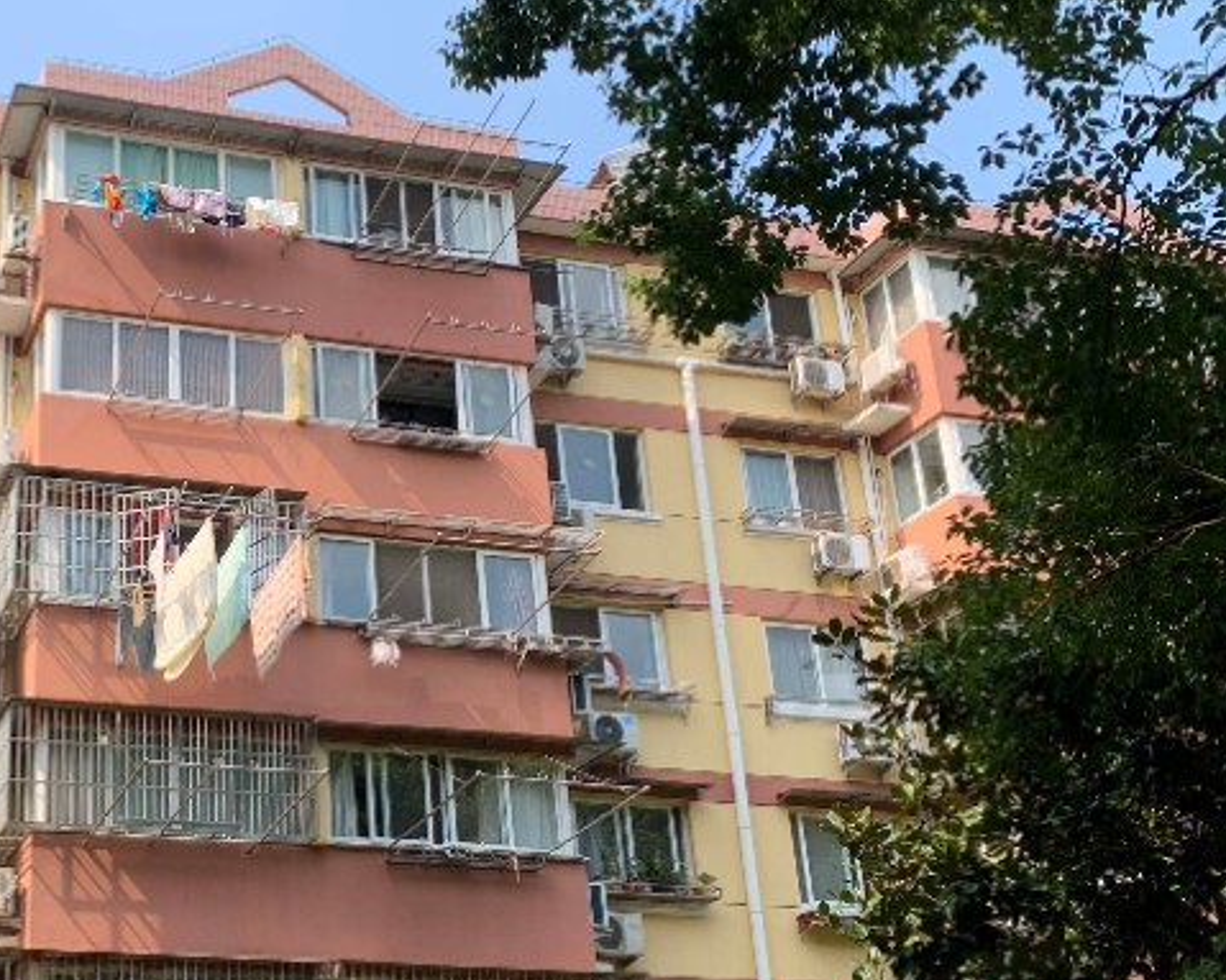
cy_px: 542
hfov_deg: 33.9
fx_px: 1923
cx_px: 187
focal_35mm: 53
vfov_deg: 28.6
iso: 25
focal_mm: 4.25
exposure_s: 1/732
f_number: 1.8
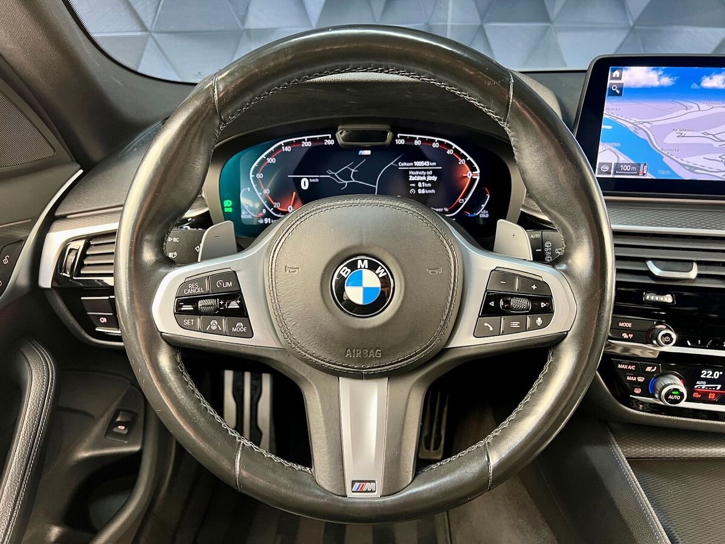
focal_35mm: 26
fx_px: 545
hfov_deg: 67.3
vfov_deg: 53.1
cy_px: 272
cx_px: 362
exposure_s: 1/60
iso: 400
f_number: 1.5
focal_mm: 5.7
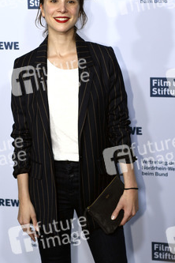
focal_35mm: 84
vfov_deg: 24.2
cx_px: 72
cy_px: 117
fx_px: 612
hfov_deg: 16.3
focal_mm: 70
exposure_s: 1/400
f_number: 4
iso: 800
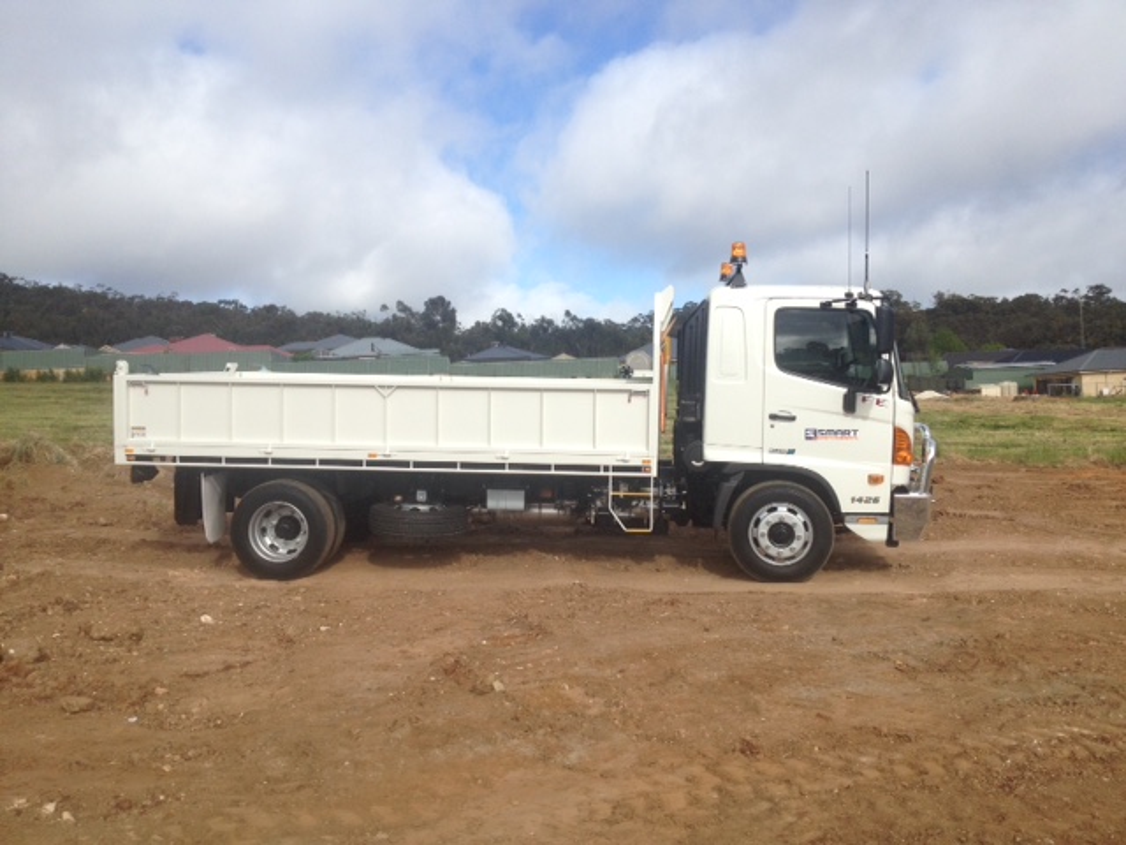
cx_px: 563
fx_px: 1138
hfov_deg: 52.6
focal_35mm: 35
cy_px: 422
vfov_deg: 40.7
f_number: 2.4
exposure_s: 1/1672
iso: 50
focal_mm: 4.28
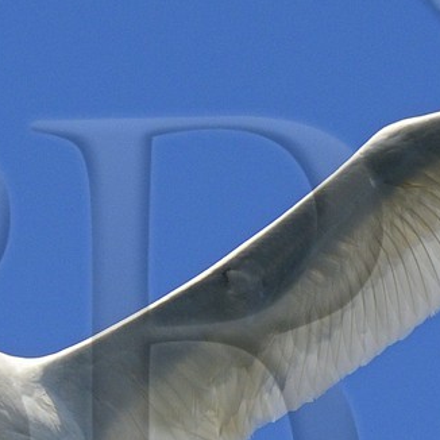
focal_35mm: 833
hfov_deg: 2.1
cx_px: 58
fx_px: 11979
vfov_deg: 2.1
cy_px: 341
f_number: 9
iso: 400
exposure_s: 1/1600
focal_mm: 200
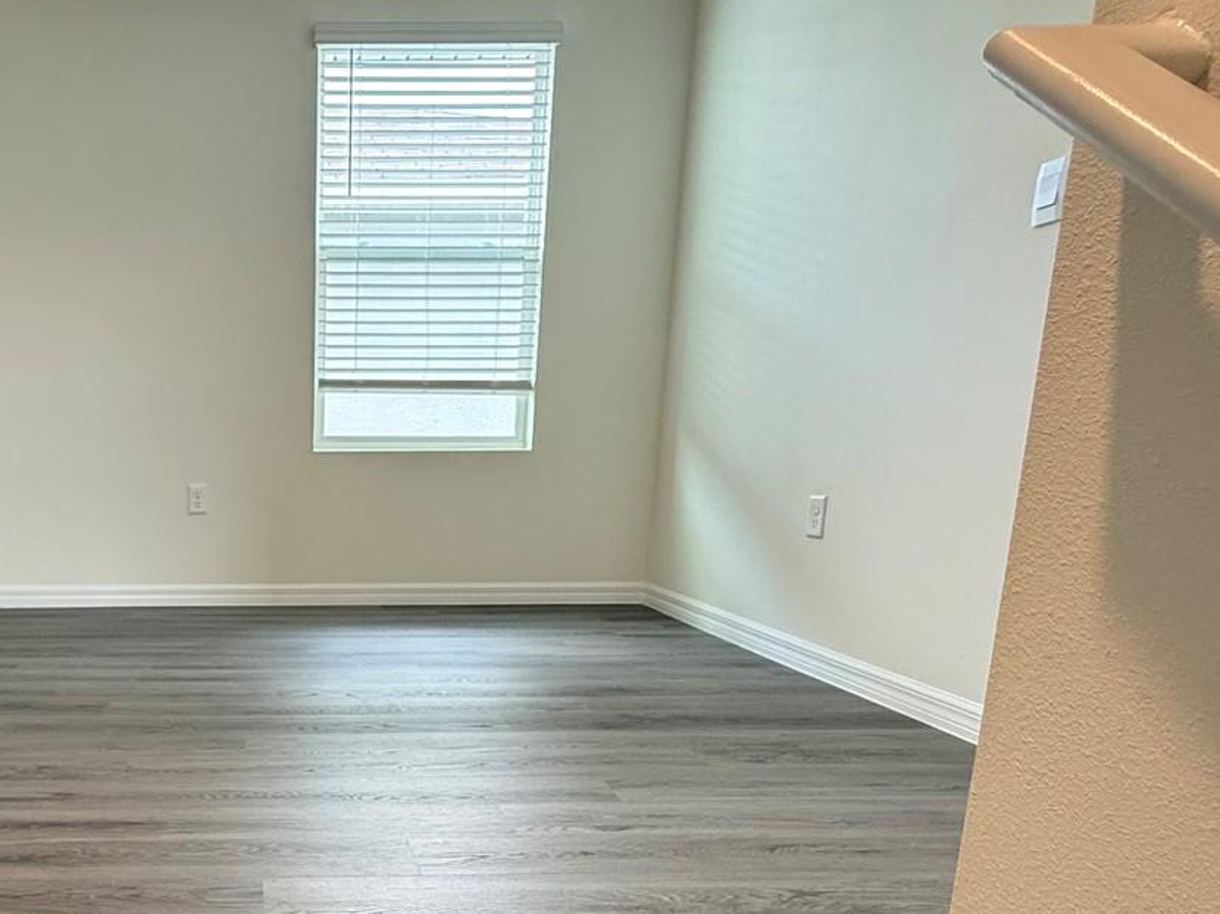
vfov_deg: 49.9
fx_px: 951
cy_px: 651
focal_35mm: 27
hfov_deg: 60.6
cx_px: 260
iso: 400
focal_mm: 2.22
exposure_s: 1/60
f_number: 2.2
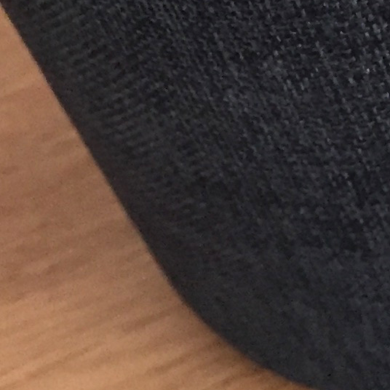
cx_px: 279
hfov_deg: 11.2
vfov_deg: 10.5
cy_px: -327
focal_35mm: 156
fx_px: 1988
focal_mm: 4.15
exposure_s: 1/33
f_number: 2.2
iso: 250
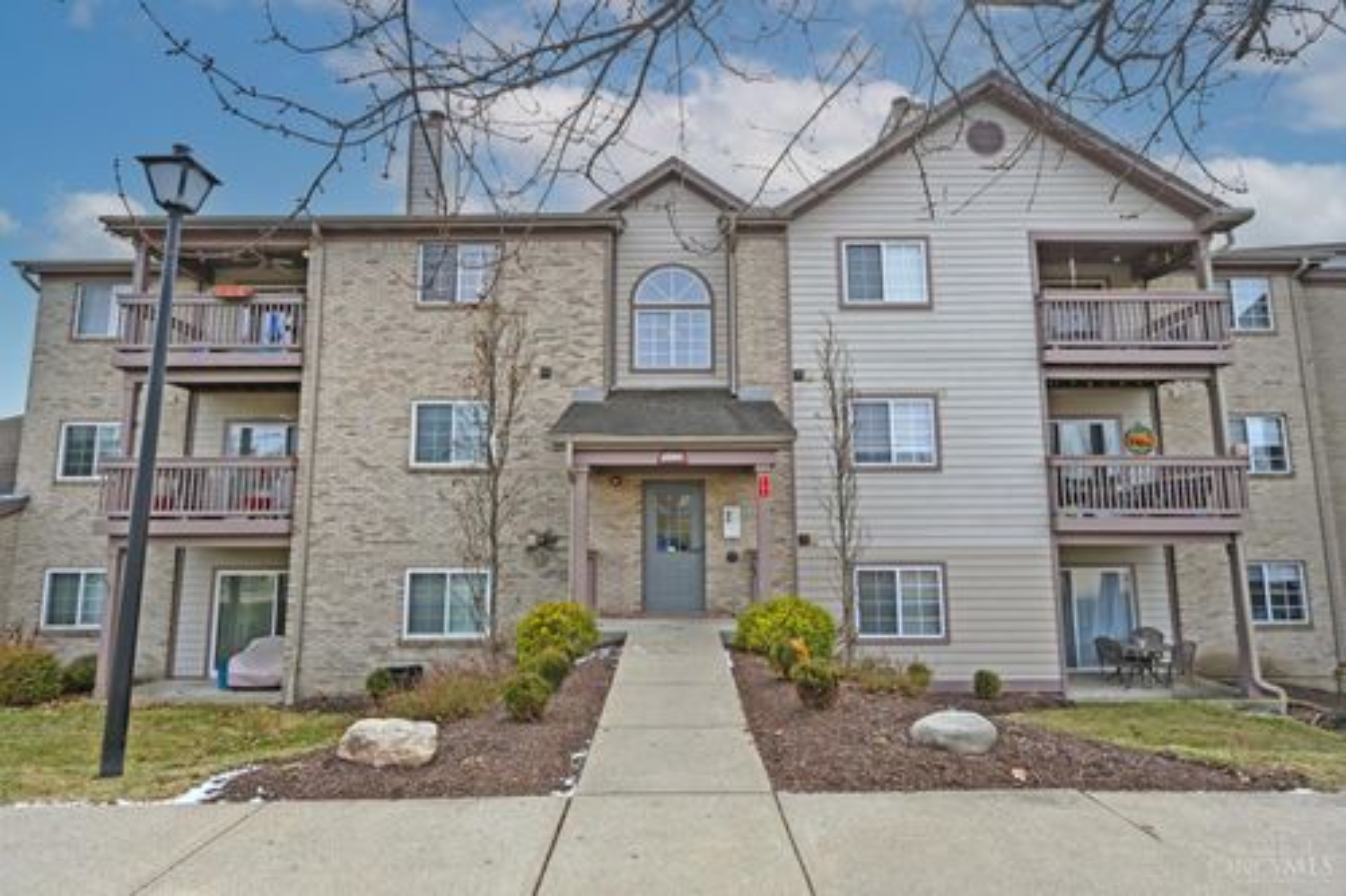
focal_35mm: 19
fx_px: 710
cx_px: 673
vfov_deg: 64.5
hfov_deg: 86.9
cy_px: 448
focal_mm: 19
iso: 100
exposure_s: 1/320
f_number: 6.3
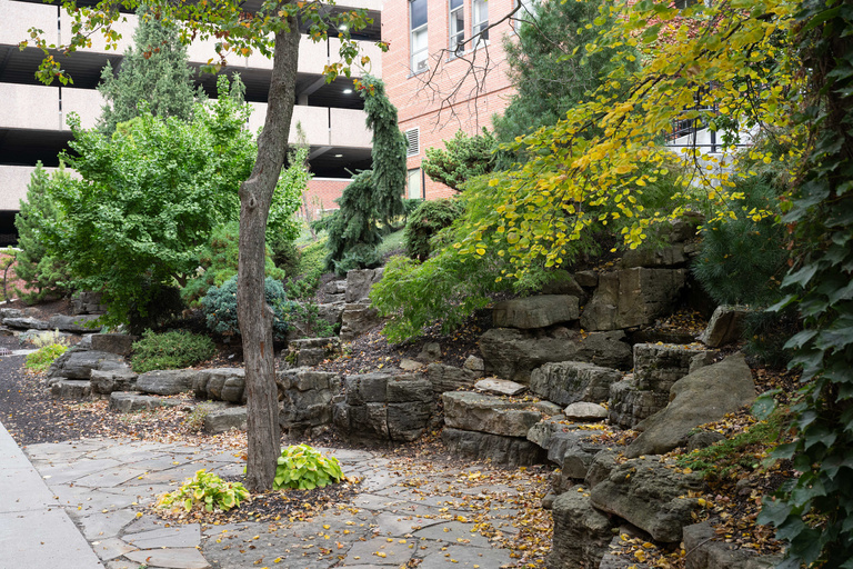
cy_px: 284
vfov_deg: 33.4
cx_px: 426
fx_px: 948
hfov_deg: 48.5
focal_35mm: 40
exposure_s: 1/100
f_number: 5.6
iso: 400
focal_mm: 40
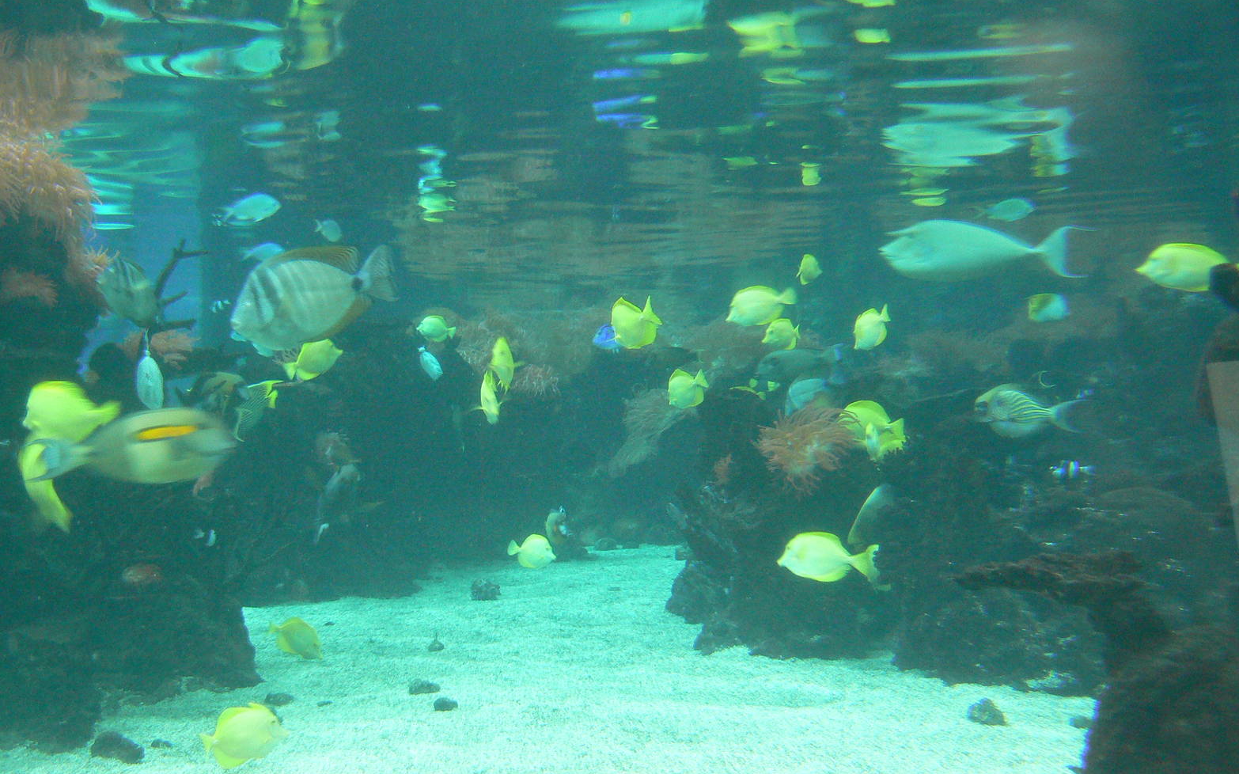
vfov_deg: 32.7
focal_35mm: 39
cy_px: 421
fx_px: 1317
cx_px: 608
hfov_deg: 50.4
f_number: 2.8
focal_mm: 6
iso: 200
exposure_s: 1/20
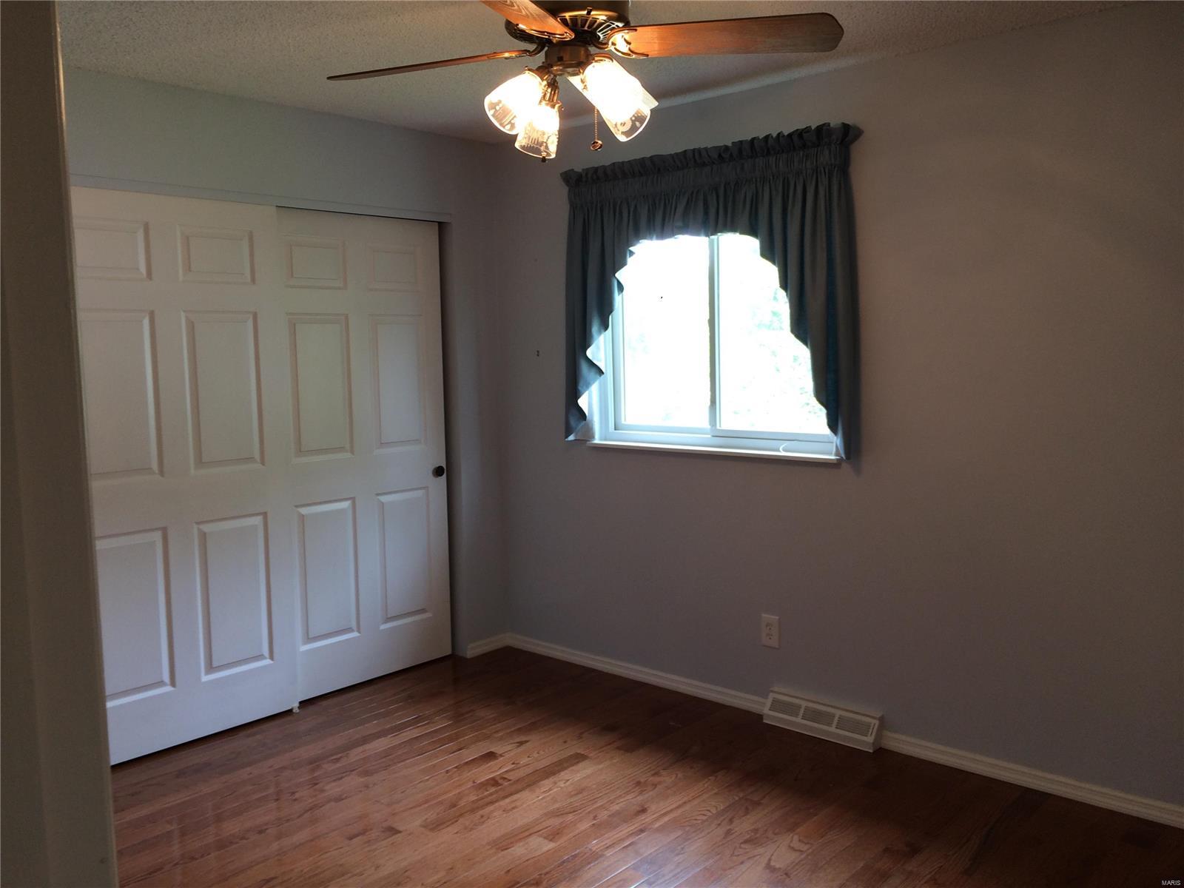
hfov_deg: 61.7
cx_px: 592
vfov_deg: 48.2
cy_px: 444
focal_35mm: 29
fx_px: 992
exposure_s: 1/40
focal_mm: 4.15
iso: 40
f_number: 2.2
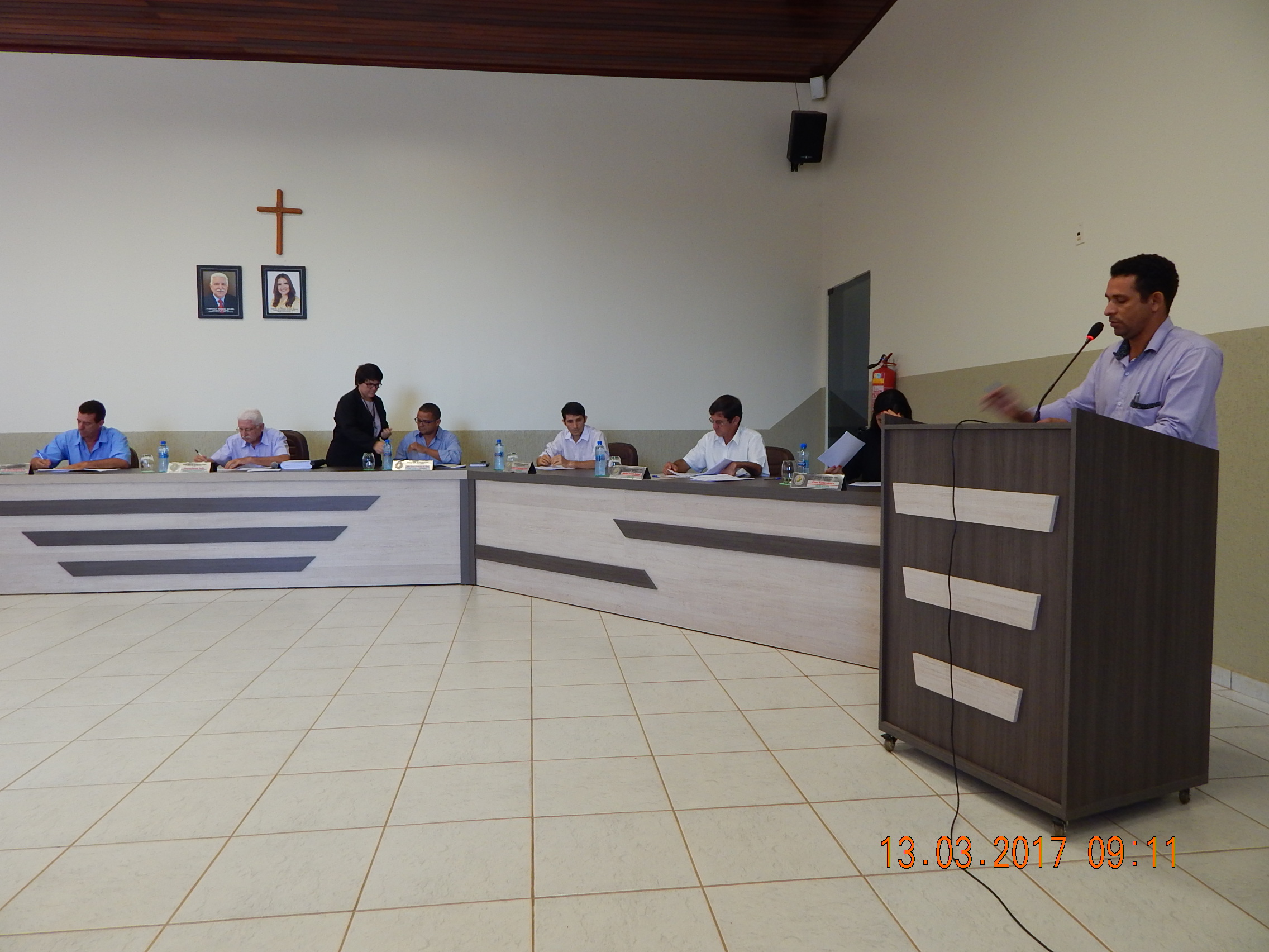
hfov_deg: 76.4
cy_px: 476
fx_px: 807
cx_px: 634
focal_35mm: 22
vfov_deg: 61.1
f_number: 3
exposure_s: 1/30
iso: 140
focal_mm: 4
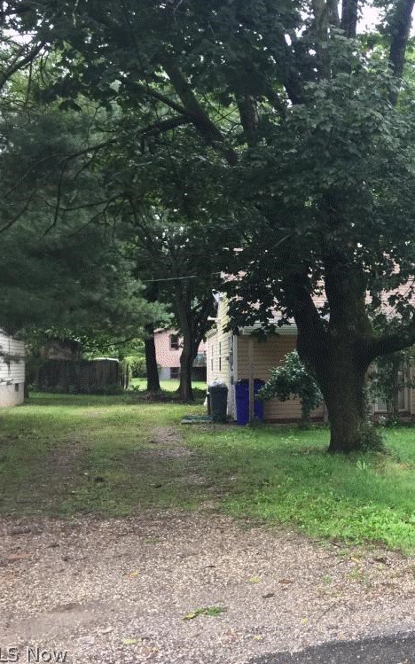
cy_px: 328
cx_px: 428
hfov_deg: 28.4
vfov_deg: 47.2
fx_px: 760
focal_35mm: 42
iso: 32
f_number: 2.2
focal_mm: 4.15
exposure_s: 1/30
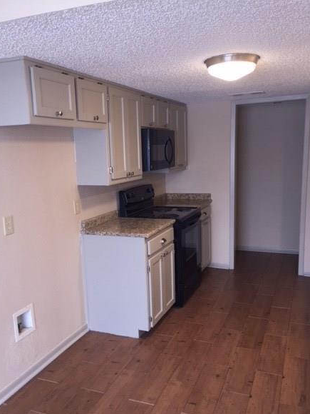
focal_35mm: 32
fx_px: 382
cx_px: 145
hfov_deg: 44.1
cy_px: 228
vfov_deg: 56.7
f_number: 2.2
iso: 40
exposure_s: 1/30
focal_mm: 4.15
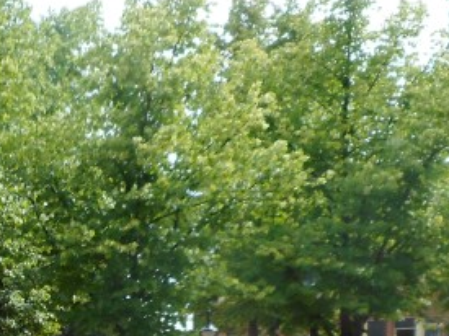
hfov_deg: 20.0
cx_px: -60
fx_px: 1206
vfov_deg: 15.1
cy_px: 452
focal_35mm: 93
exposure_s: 1/320
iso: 80
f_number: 3.7
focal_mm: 4.5
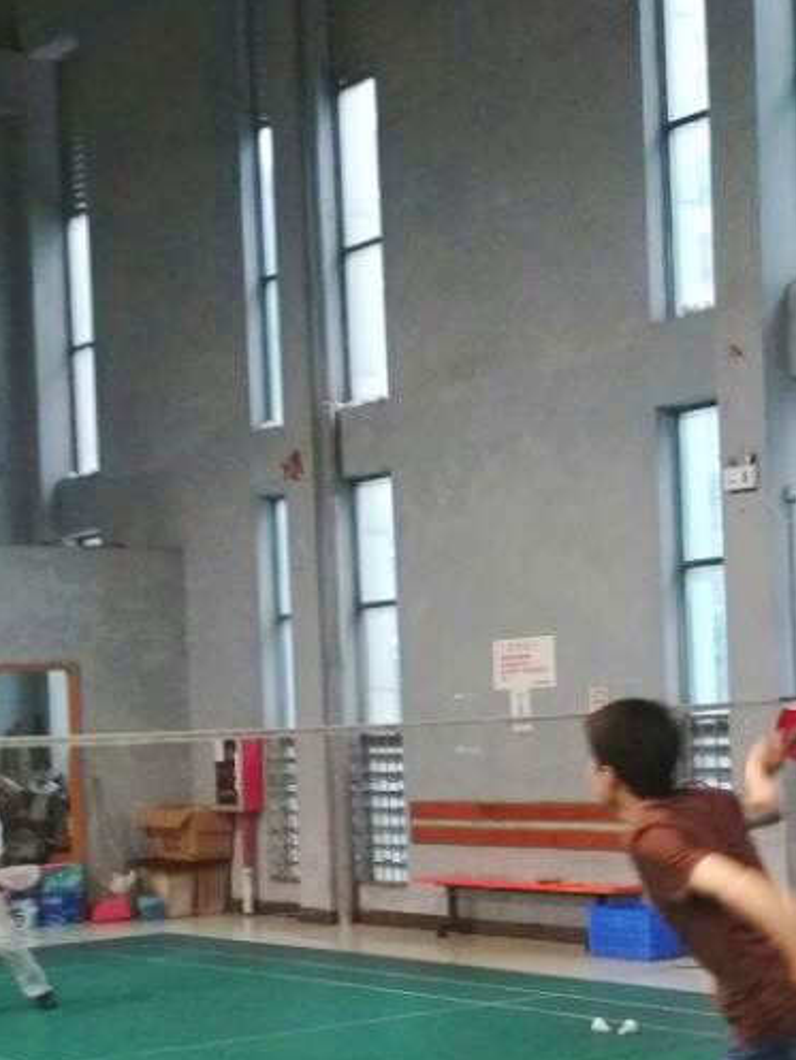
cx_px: 489
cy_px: 710
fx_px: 1716
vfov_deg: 34.0
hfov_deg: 26.0
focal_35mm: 56
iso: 250
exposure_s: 1/33
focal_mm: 4.15
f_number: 2.2
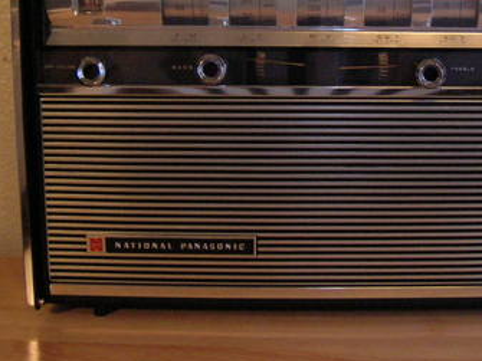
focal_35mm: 65
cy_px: 68
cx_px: 321
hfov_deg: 29.6
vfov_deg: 22.2
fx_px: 905
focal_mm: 5.7
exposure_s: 1/60.1
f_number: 2.9
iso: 200
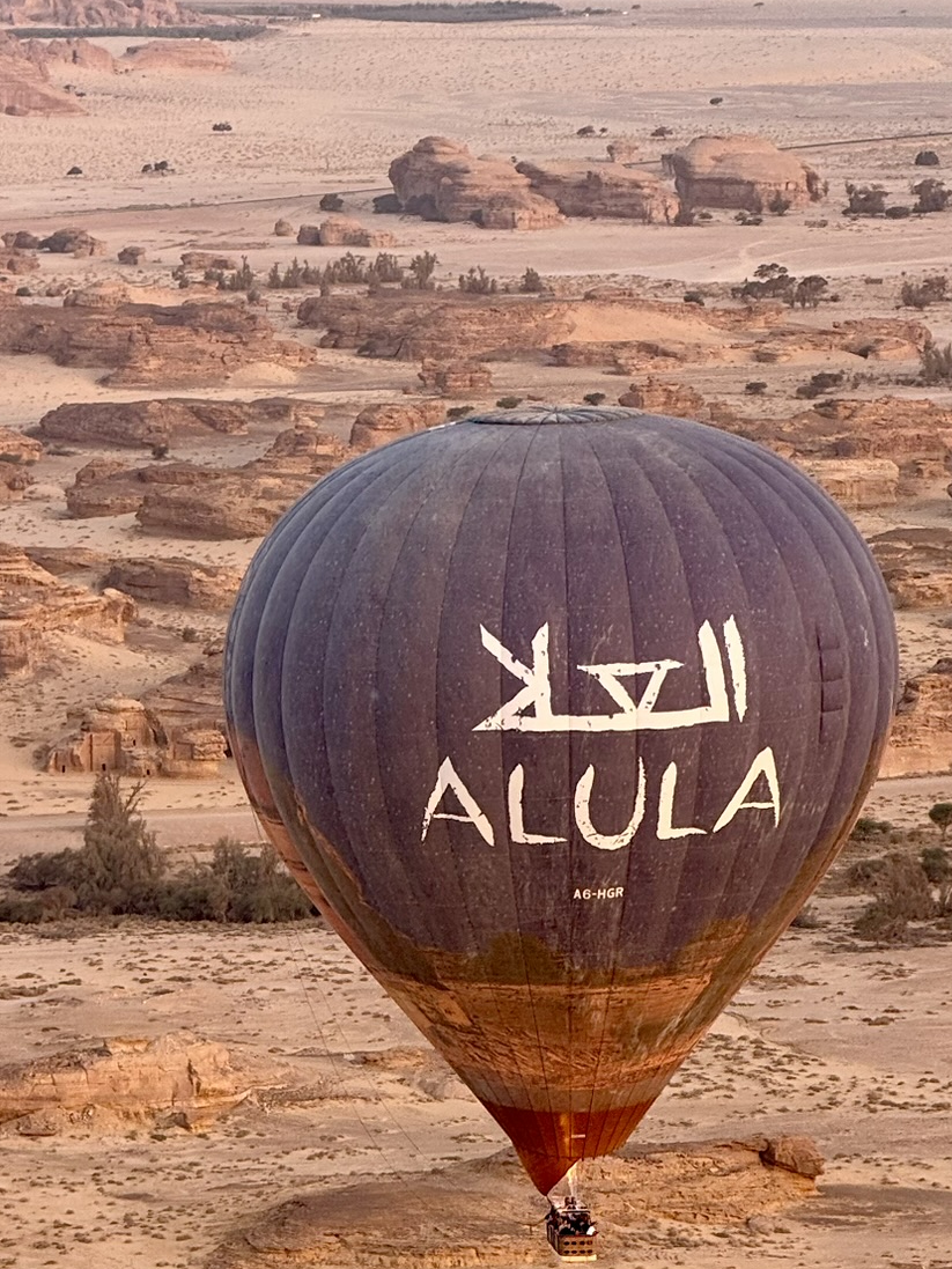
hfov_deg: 6.6
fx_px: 8212
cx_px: 278
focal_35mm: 224
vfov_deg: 8.8
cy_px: 655
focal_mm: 15.66
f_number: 2.8
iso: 64
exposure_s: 1/99
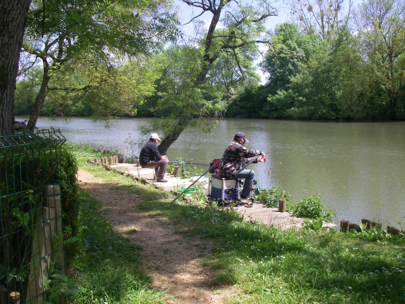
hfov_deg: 49.0
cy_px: 152
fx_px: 445
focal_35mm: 38
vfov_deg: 37.7
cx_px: 202
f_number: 6.6
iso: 64
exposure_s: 1/100
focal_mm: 6.3
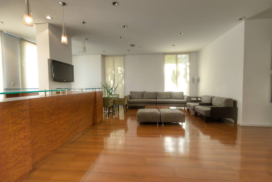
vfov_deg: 77.5
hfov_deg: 100.3
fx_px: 113
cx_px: 136
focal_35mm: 15
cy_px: 91
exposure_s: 1/30
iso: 280
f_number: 3.5
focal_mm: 10
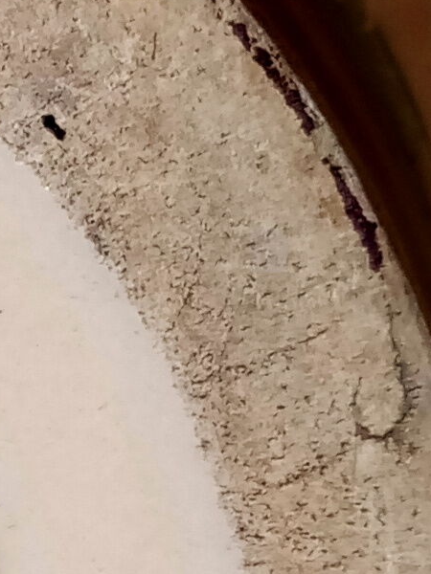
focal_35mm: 191
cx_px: -761
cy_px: 446
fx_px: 3171
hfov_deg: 7.1
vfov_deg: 10.3
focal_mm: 4.05
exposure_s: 1/50
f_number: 1.8
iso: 163
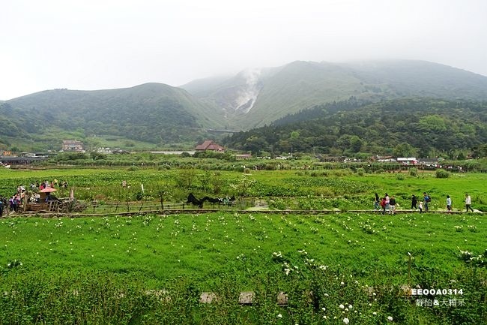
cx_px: 244
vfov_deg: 44.9
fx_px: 392
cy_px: 162
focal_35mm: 29
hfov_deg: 63.7
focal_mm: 10.6
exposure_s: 1/80
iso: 125
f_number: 3.5
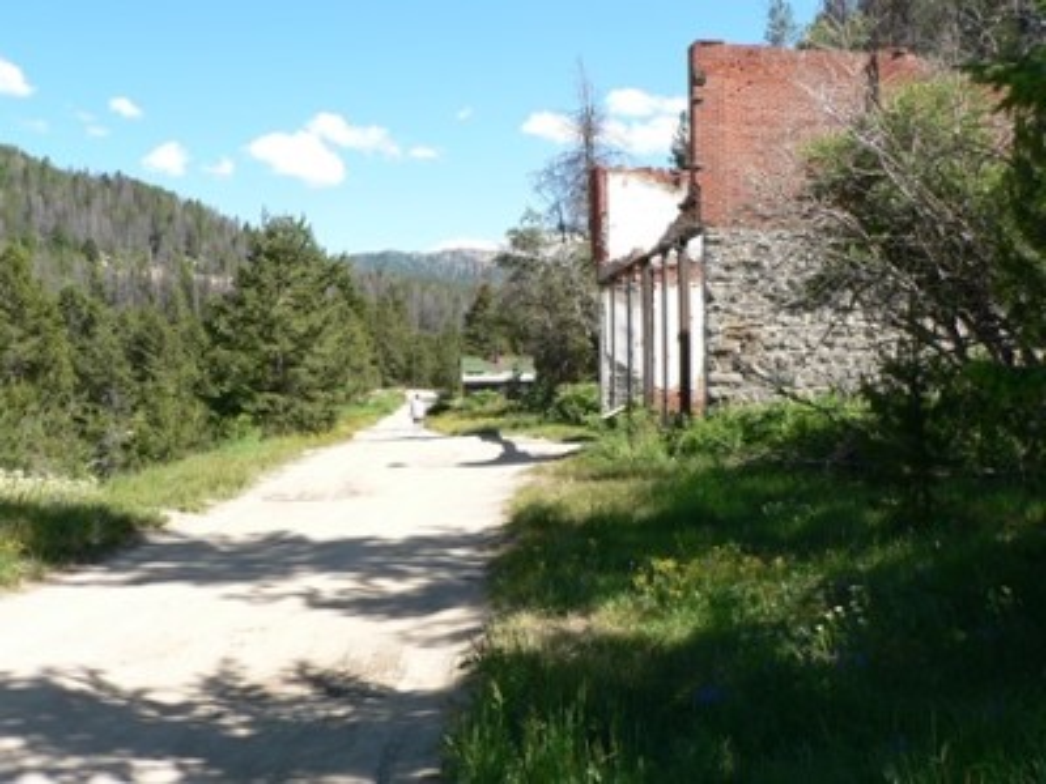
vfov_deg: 39.7
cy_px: 392
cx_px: 523
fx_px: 1088
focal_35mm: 36
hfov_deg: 51.4
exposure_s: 1/250
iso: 80
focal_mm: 6
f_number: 4
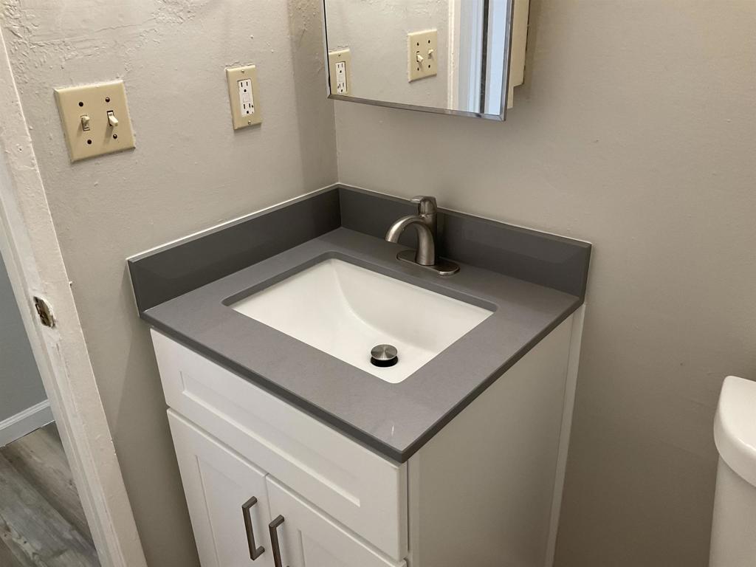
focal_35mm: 29
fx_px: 633
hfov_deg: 61.7
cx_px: 378
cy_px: 284
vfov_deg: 48.2
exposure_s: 1/60
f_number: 1.8
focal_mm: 3
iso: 80
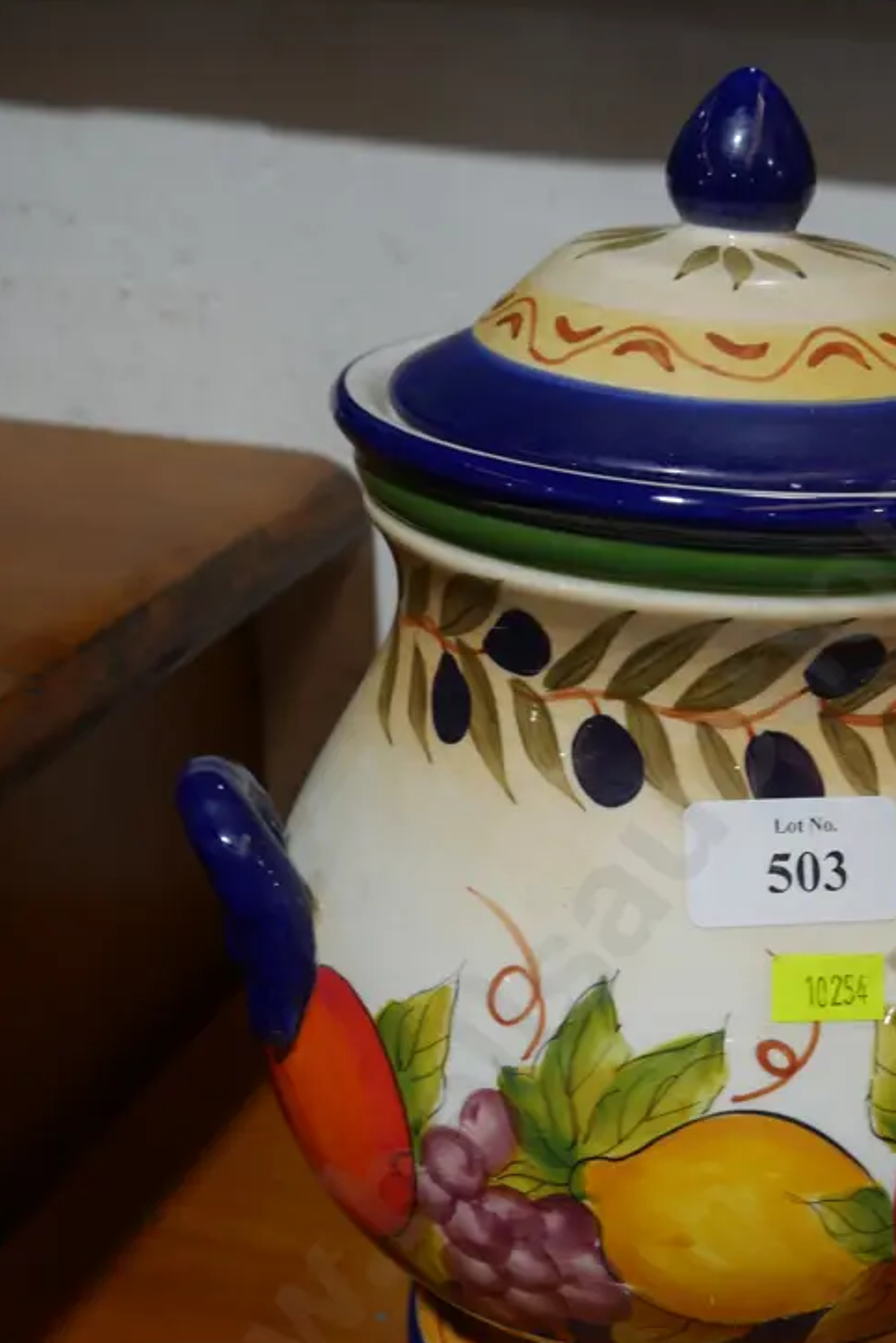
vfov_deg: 33.8
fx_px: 2200
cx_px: 683
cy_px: 818
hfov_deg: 22.8
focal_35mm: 59
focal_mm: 20
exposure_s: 1/60
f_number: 4.4
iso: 200
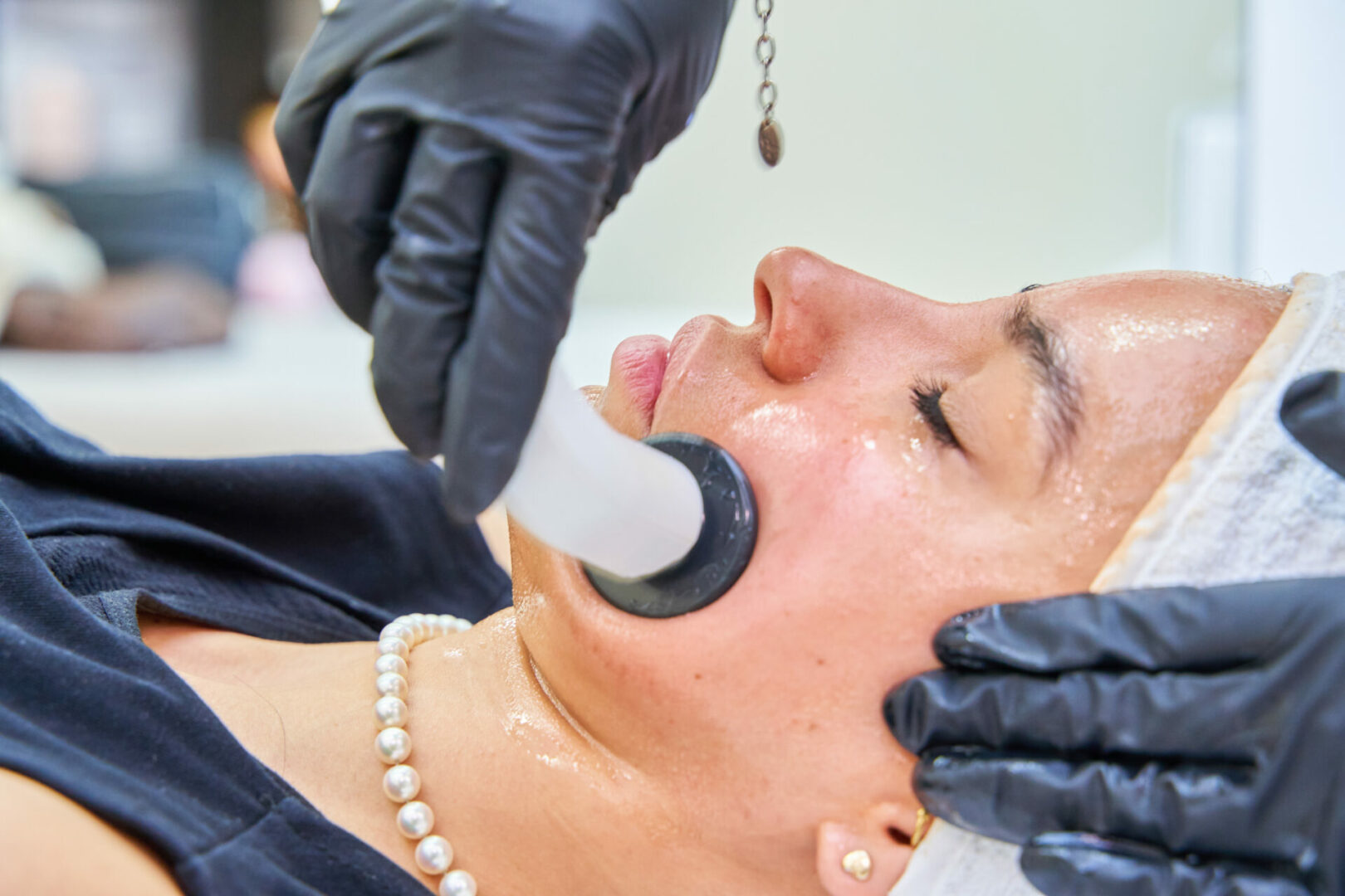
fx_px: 2802
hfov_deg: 27.0
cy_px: 448
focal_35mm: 75
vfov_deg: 18.2
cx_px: 672
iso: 1000
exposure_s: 1/60
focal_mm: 75
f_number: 5.6
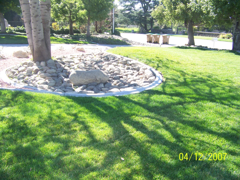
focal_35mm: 36
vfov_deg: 39.7
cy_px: 90
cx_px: 120
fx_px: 250
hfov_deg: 51.4
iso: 64
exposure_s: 1/160
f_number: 2.8
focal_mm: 5.85
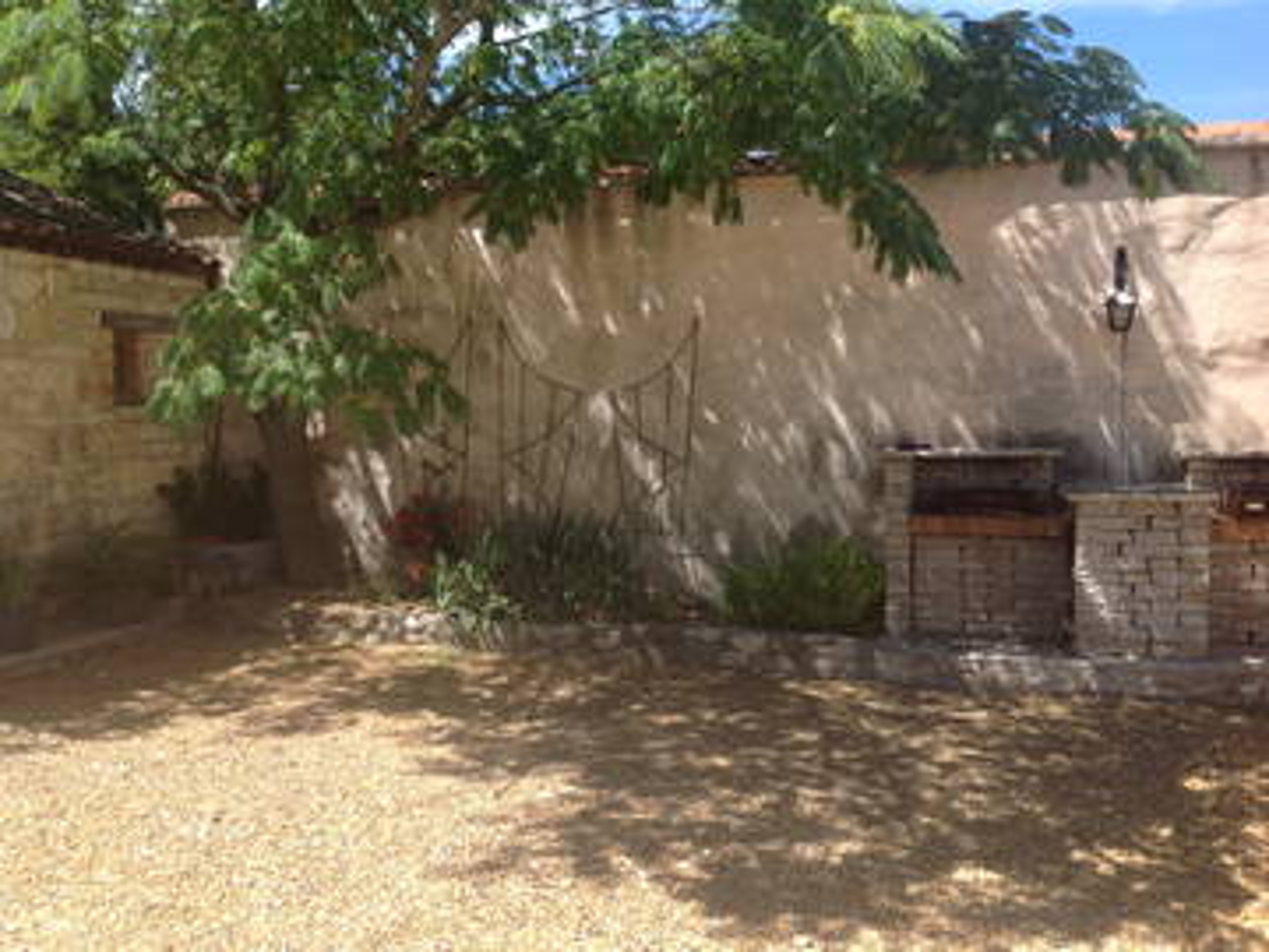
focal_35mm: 35
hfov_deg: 52.6
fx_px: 1283
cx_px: 634
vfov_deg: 40.7
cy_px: 476
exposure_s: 1/775
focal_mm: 4.28
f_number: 2.4
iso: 50
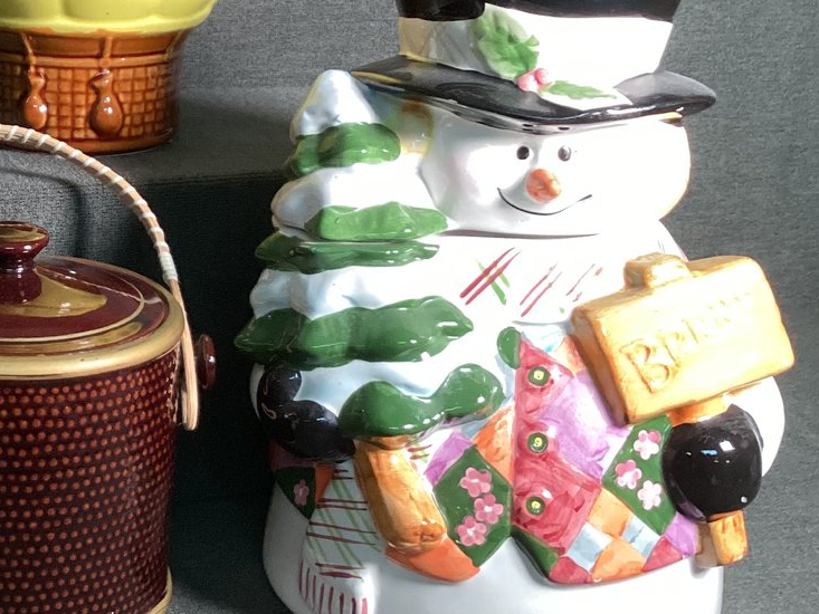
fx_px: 1514
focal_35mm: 64
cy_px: 228
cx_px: 80
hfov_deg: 29.0
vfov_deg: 22.9
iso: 200
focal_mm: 3.3
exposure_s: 1/60
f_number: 2.4
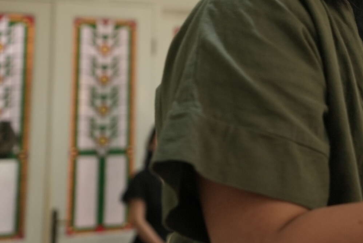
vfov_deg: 15.0
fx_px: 908
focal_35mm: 90
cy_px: 17
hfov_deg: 20.8
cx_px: 454
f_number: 2.8
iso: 1250
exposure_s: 1/60
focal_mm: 35
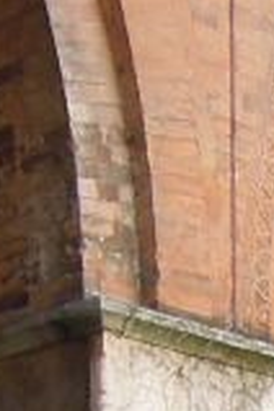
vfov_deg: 10.1
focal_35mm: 187
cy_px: 858
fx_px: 2135
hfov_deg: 7.0
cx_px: 602
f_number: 2.8
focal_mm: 5
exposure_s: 1/125
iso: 160
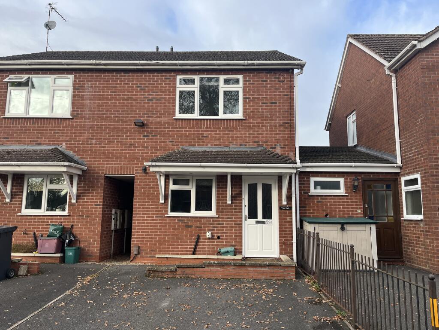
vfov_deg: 53.1
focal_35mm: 26
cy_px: 165
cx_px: 220
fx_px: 330
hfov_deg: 67.3
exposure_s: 1/913
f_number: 1.6
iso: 50
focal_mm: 5.1
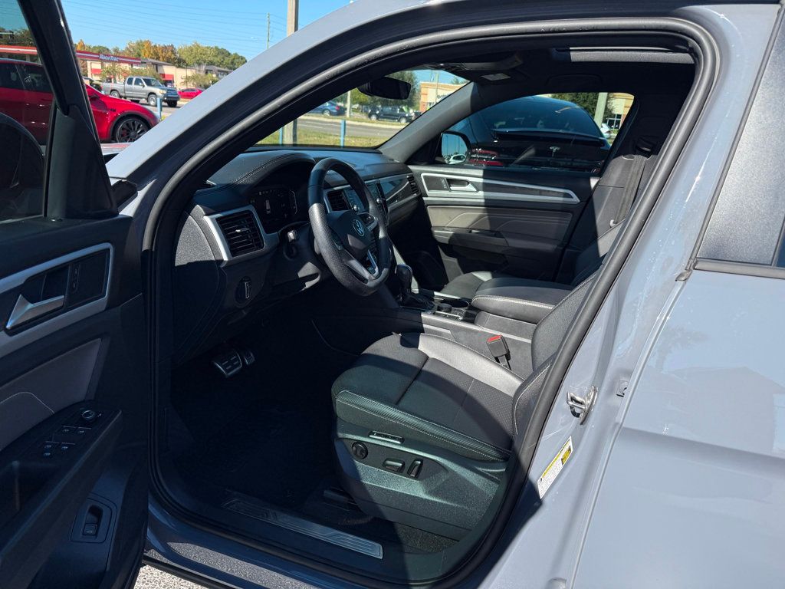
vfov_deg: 56.8
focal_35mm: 24
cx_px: 392
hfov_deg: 71.6
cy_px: 294
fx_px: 544
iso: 80
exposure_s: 1/2801
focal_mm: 6.76
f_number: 1.78
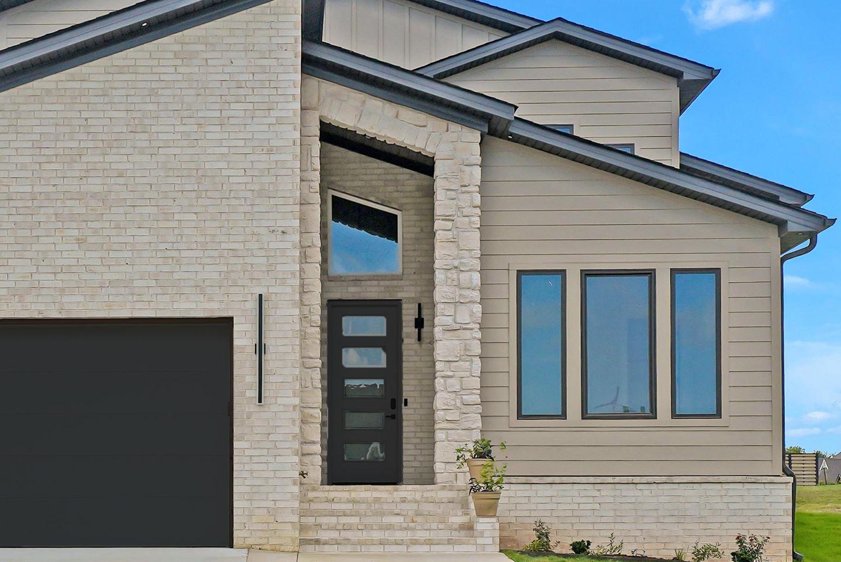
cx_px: 241
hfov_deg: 29.7
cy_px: 398
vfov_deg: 20.2
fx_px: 1566
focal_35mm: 67
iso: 200
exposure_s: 1/3200
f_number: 4
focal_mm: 32
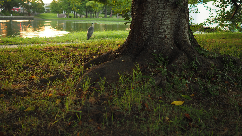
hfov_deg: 52.8
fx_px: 244
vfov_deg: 31.1
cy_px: 55
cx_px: 120
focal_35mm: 38
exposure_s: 1/100
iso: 200
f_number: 1.8
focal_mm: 17
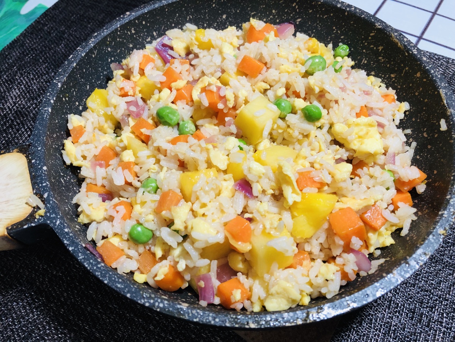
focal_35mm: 28
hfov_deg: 63.4
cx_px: 228
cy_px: 171
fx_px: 368
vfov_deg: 49.7
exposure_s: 1/20
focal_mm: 3.99
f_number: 1.8
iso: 40
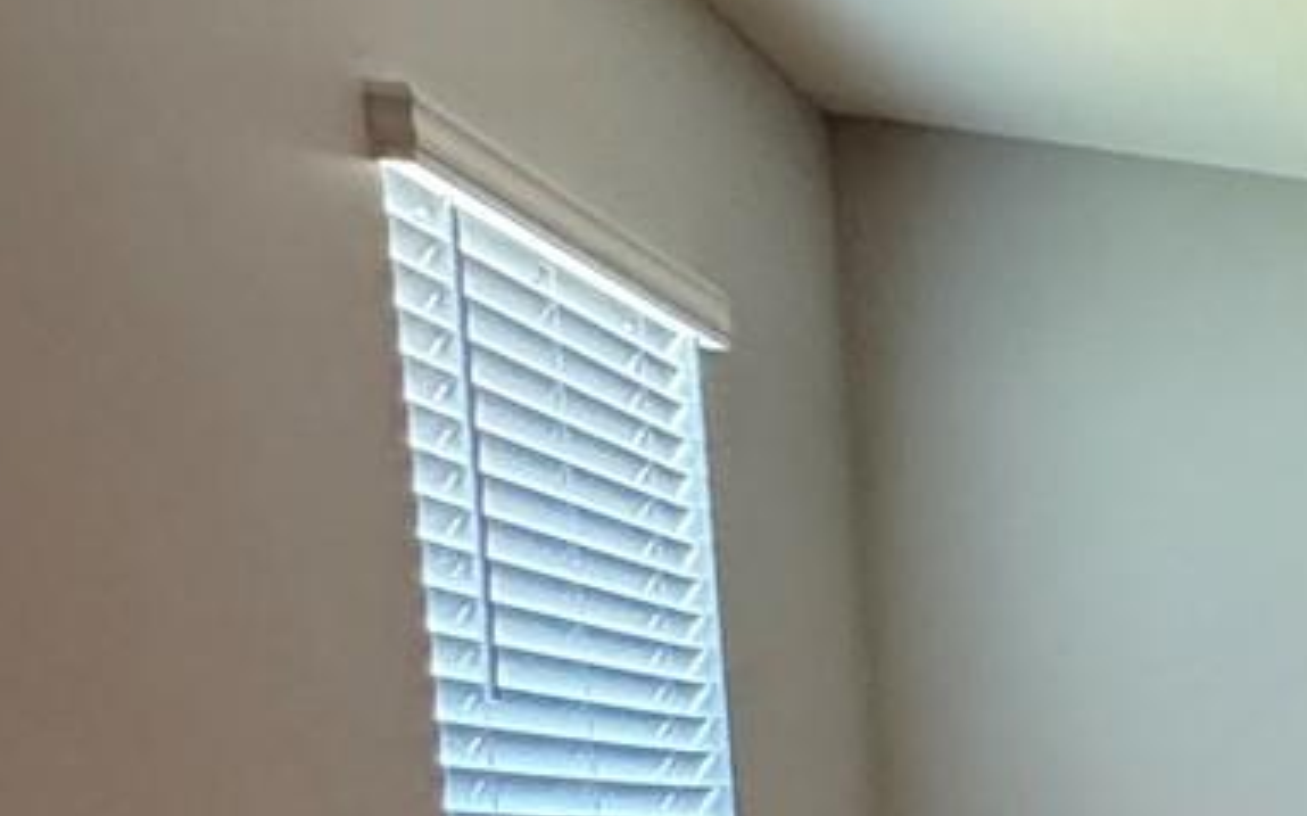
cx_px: 2696
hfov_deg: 18.5
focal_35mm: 62
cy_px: 1120
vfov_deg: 19.1
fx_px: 2207
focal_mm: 2.22
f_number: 2.2
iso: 400
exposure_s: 1/60
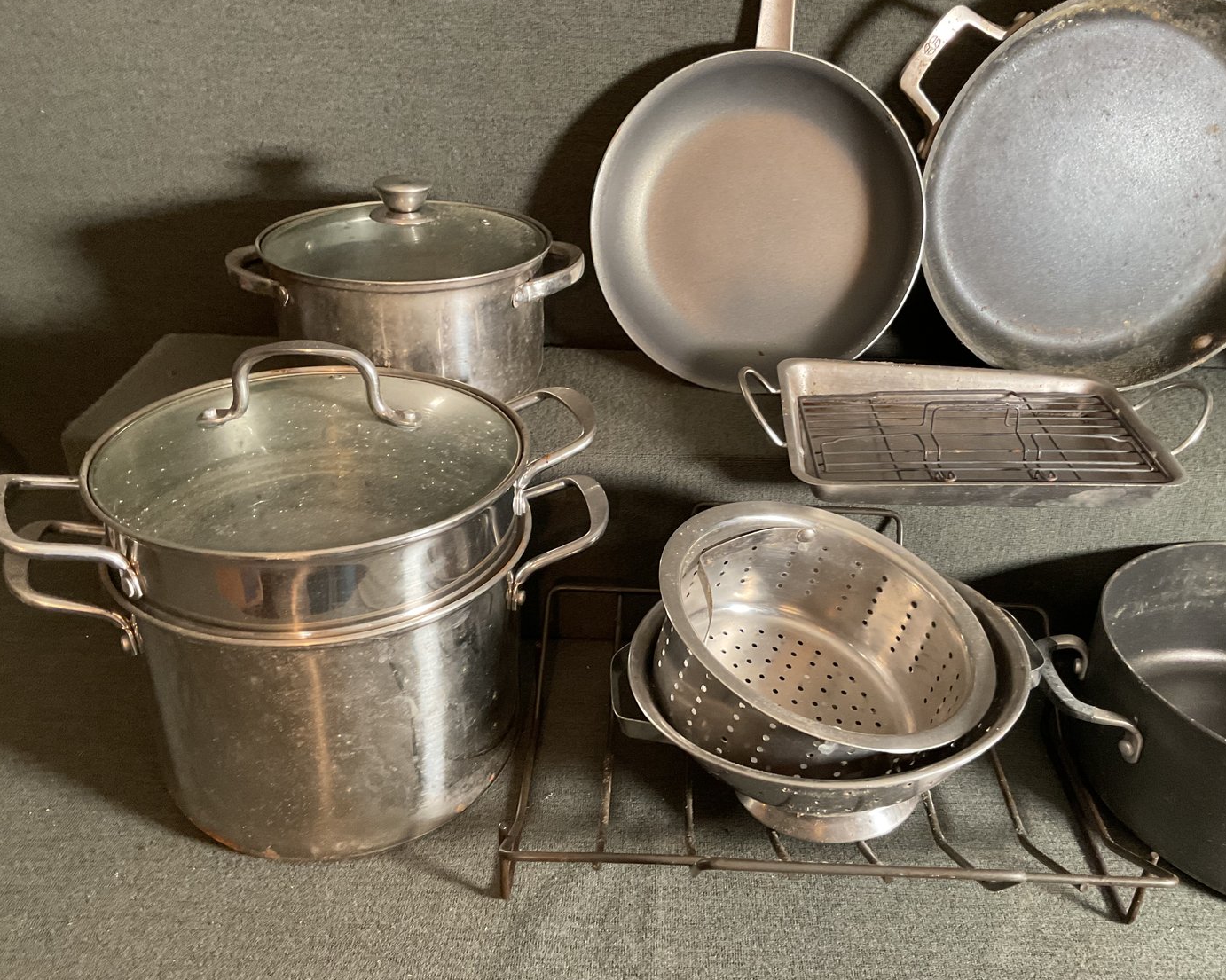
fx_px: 1125
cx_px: 653
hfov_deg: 57.1
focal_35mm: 31
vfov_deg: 47.1
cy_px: 497
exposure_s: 1/60
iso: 250
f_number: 1.8
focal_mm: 3
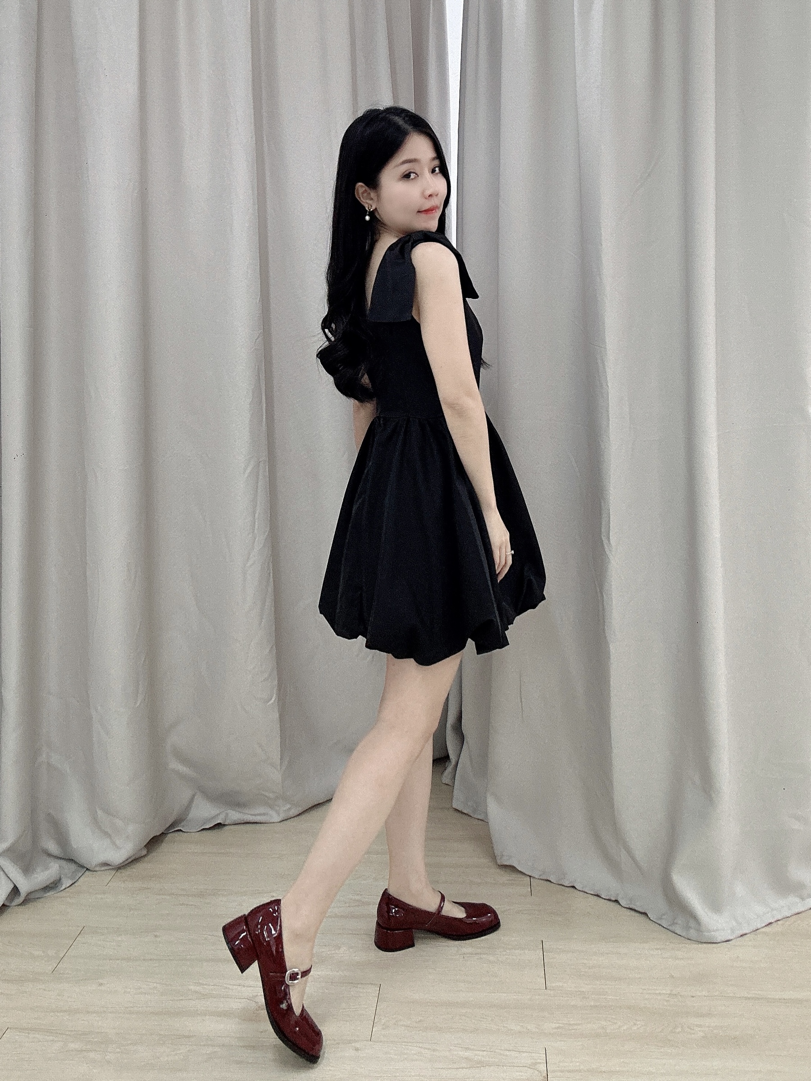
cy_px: 540
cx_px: 406
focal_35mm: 23
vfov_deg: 73.9
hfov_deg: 58.9
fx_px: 718
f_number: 1.9
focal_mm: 2.69
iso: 100
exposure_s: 1/50
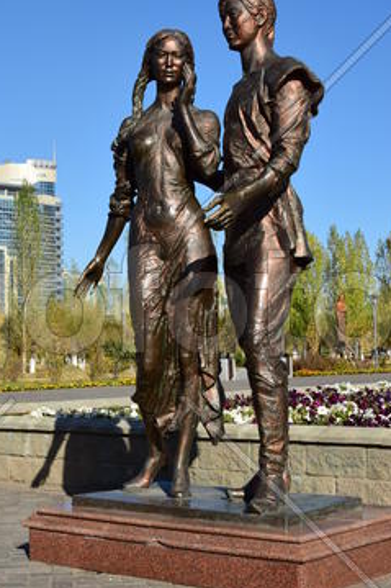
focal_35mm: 63
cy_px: 313
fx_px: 1027
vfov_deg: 31.9
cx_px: 99
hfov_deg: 21.4
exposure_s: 1/250
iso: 100
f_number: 9
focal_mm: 26
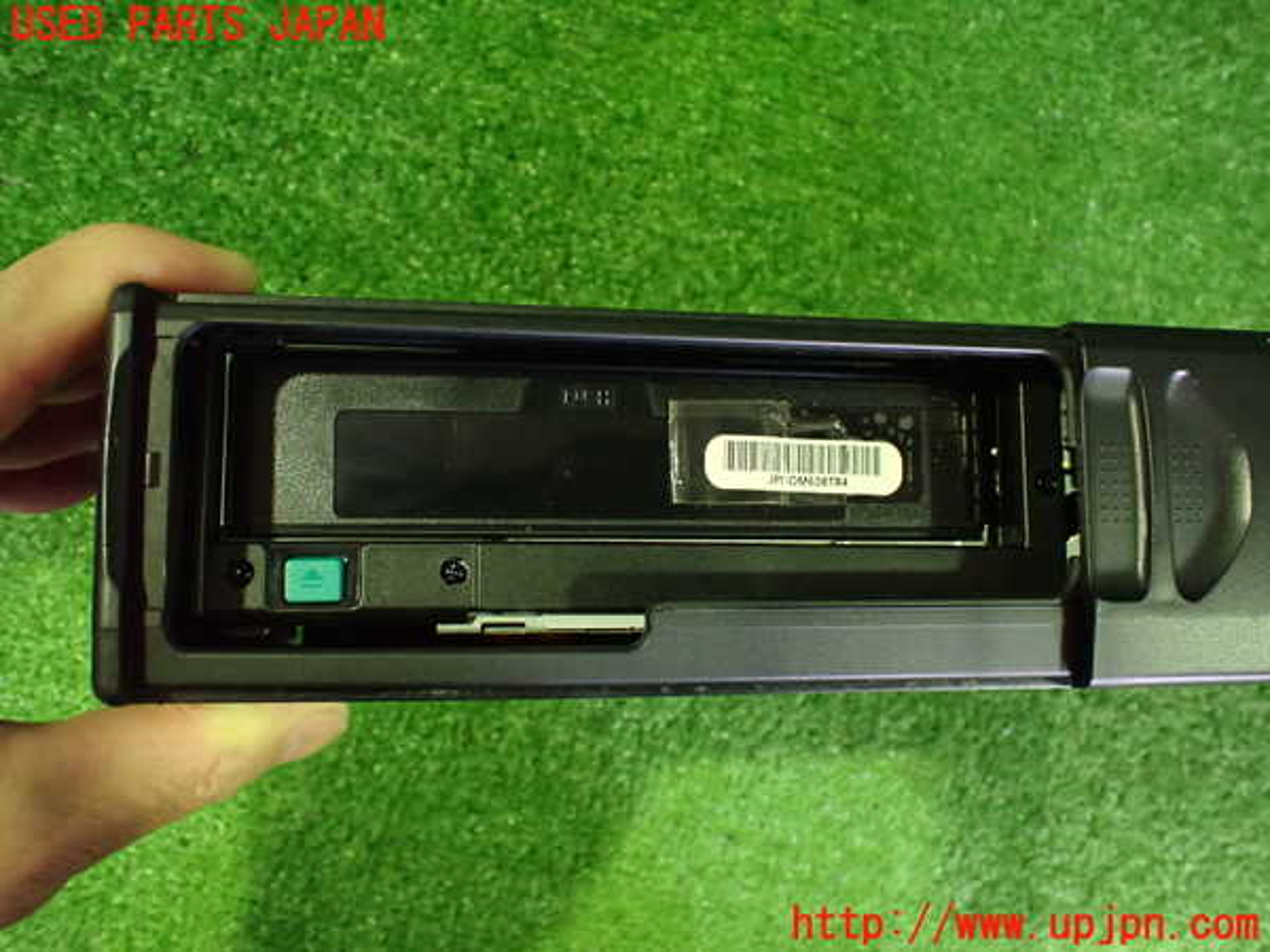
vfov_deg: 46.8
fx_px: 1101
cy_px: 476
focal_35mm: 30
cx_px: 635
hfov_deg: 60.0
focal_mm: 5.4
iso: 1250
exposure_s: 1/30
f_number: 2.3
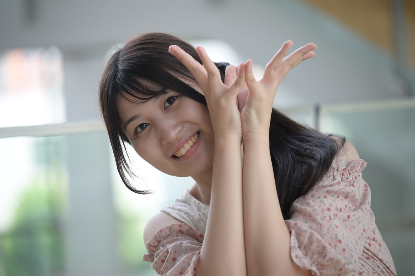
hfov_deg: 15.2
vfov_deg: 10.2
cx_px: 208
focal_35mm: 135
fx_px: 1556
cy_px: 138
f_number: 2.8
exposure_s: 1/160
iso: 200
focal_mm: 135
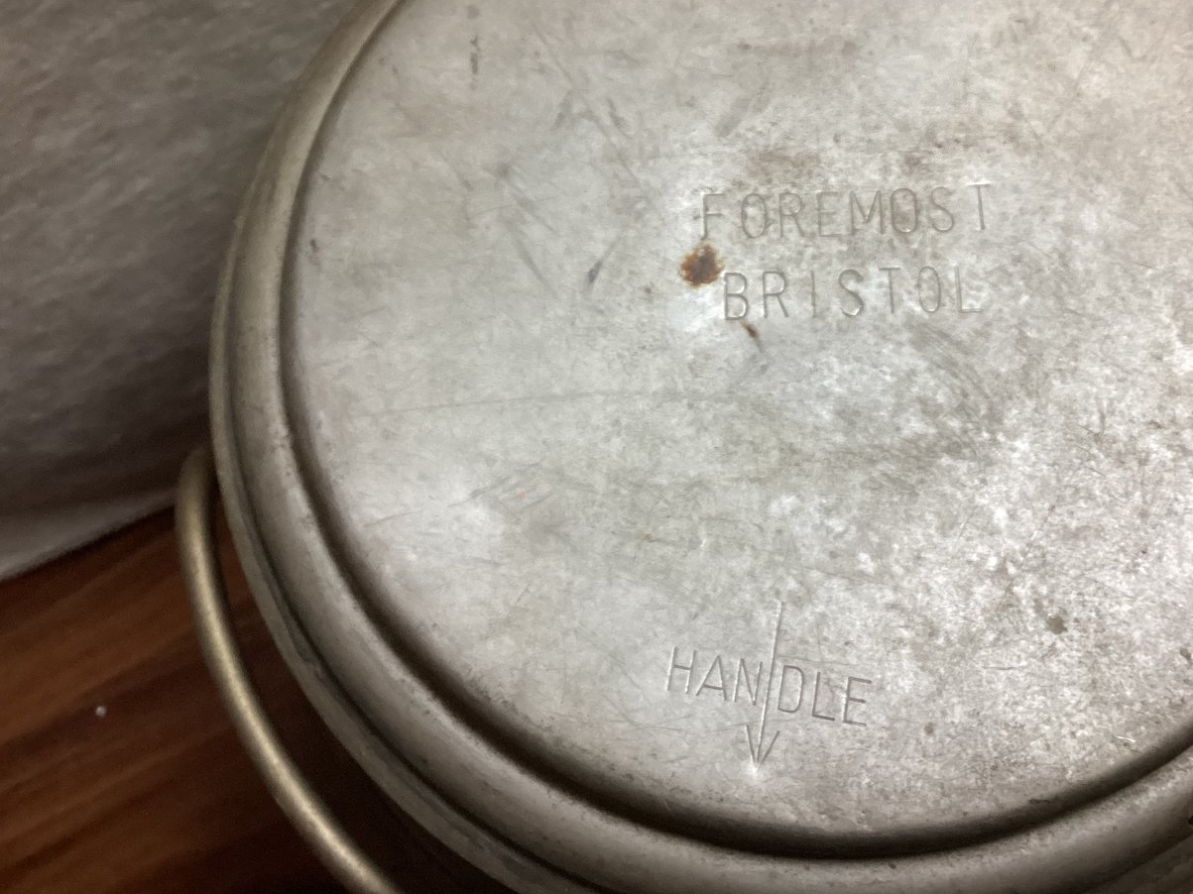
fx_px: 1344
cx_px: 679
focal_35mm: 39
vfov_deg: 36.7
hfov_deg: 47.7
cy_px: 365
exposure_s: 1/60
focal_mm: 3.3
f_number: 2.4
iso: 200
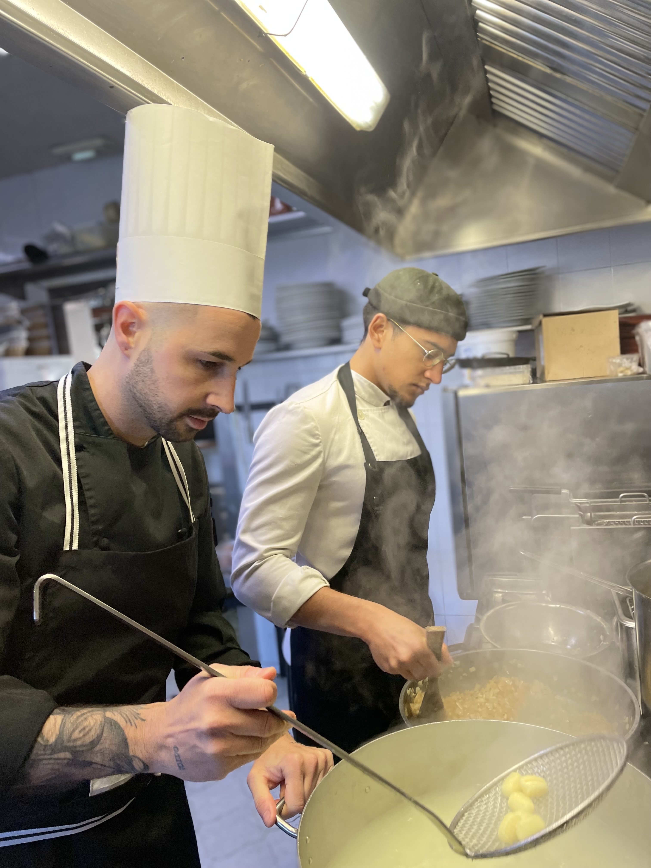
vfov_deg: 67.3
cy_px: 434
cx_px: 326
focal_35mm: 26
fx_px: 652
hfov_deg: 53.1
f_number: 1.6
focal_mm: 4.2
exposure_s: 1/100
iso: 80
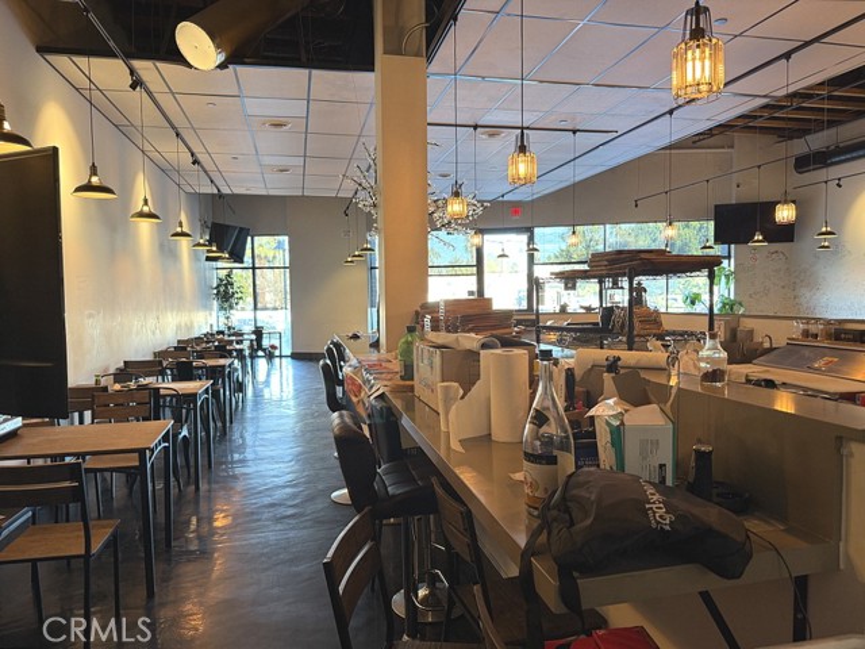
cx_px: 432
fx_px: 600
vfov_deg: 56.8
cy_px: 324
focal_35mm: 24
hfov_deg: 71.6
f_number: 1.78
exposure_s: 1/60
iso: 160
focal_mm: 6.76
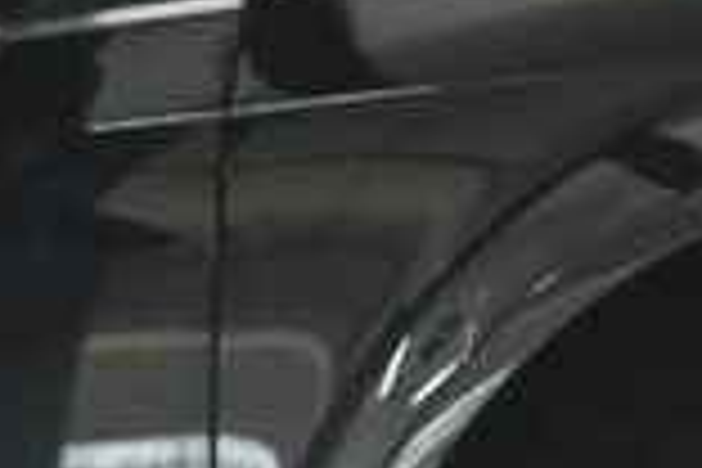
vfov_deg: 5.4
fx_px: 4797
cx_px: 454
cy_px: 1087
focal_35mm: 246
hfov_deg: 8.4
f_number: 1.8
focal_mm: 50
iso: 800
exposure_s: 1/1000
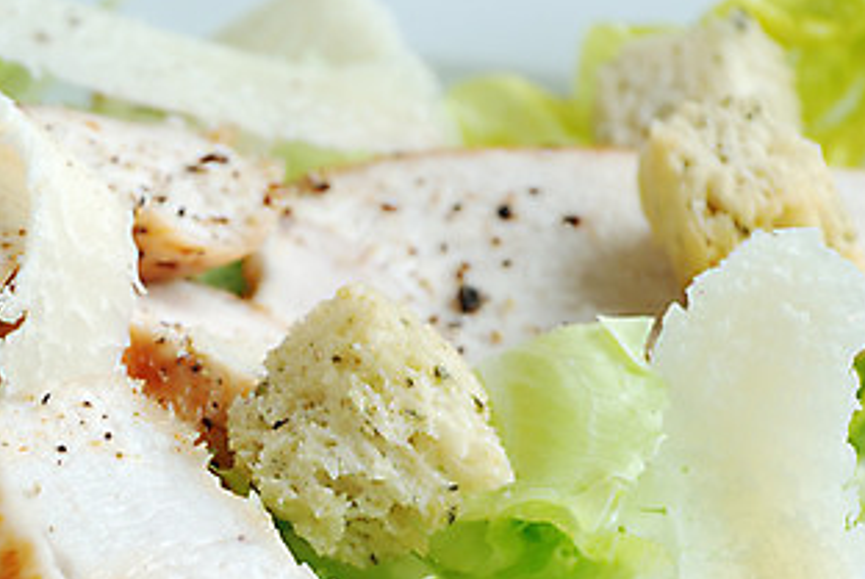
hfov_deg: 5.3
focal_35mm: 388
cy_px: 499
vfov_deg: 3.6
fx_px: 9335
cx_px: 72
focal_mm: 135
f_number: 11
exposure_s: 1/5
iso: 100
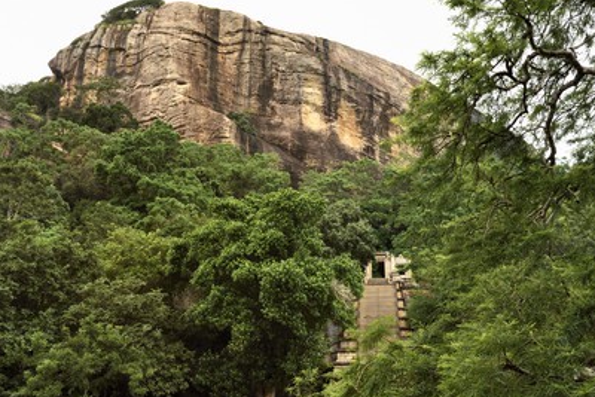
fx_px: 694
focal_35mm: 42
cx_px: 287
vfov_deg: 31.9
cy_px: 198
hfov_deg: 46.4
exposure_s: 1/250
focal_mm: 40
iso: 800
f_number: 16
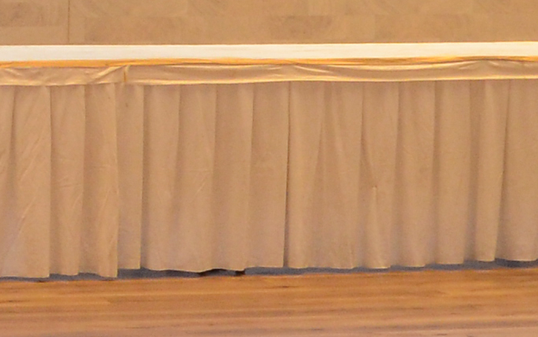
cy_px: -69
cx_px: -400
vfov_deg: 6.6
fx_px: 2918
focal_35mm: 199
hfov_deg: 10.0
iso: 800
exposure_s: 1/100
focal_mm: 18
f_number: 5
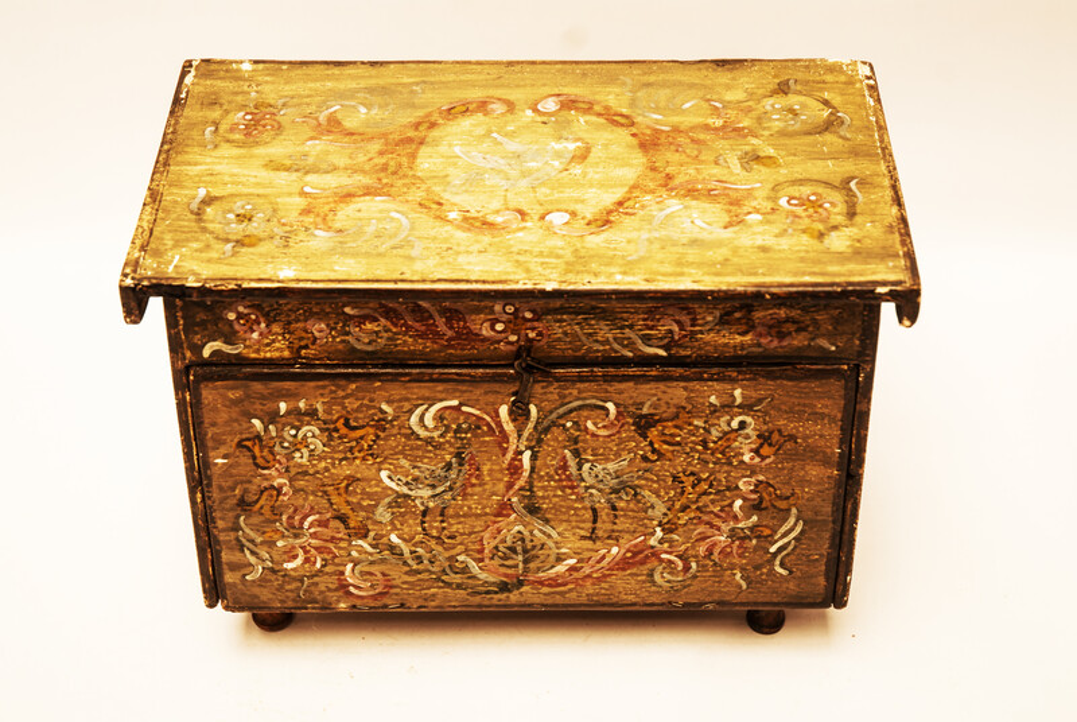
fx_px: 2247
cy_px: 361
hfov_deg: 27.0
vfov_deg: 18.2
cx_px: 538
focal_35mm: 75
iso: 100
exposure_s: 1/13
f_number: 4.5
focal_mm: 50
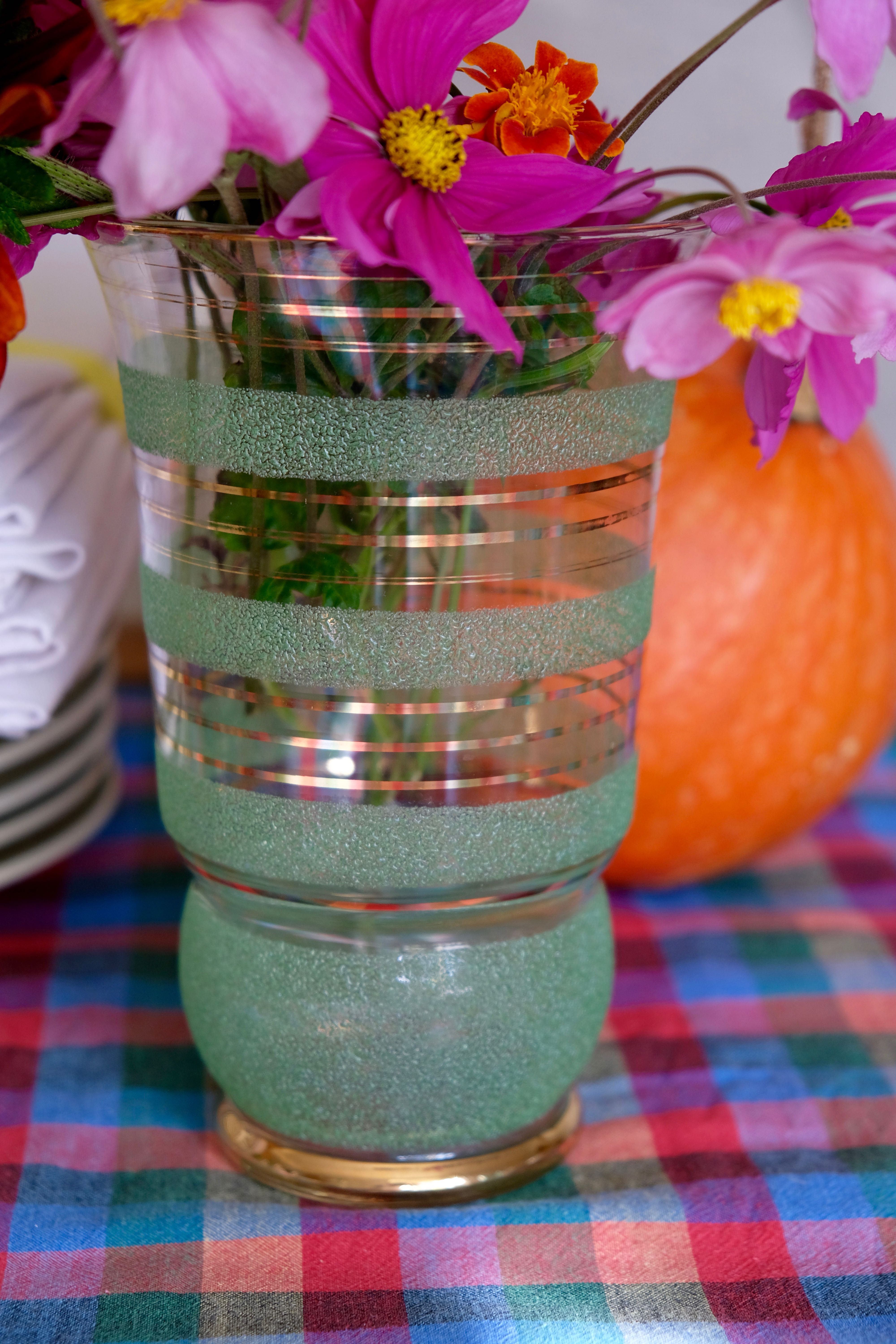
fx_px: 2501
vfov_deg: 30.1
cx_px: 448
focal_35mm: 67
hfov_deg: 20.3
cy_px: 672
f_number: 4
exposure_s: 1/125
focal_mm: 44.4
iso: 500
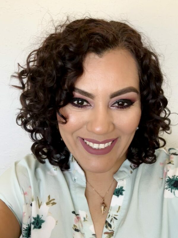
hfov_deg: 46.8
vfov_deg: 60.0
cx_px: 89
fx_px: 206
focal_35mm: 30
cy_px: 119
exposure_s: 1/60
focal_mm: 2.69
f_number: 1.9
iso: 125
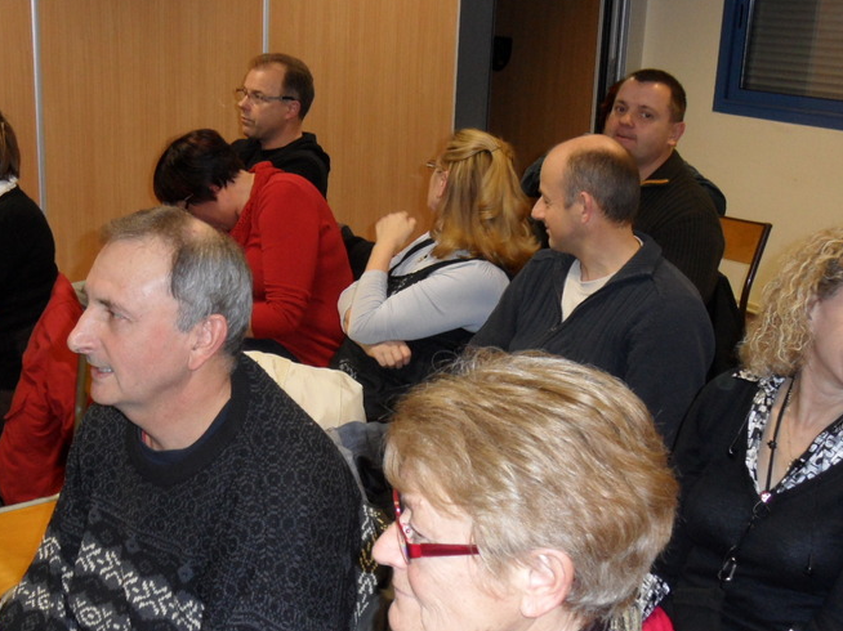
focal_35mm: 47
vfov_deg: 30.9
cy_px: 310
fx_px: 1144
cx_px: 358
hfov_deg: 40.3
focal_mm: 5.3
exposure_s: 1/30
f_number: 3.4
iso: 240
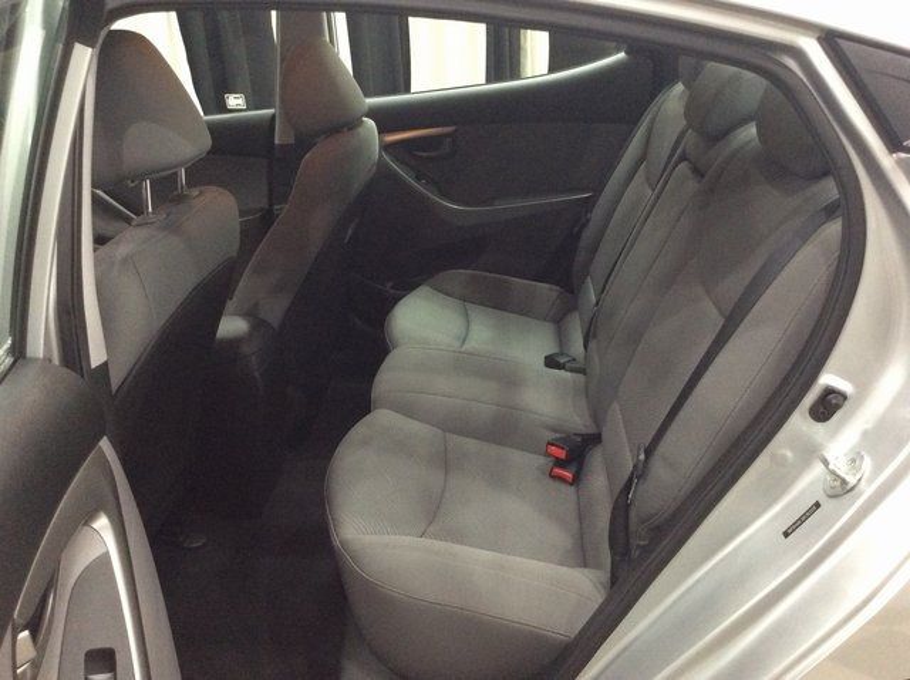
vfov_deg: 44.1
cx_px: 455
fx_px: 840
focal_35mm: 32
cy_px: 340
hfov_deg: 56.9
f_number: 2.4
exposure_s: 1/24
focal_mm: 3.3
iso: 200
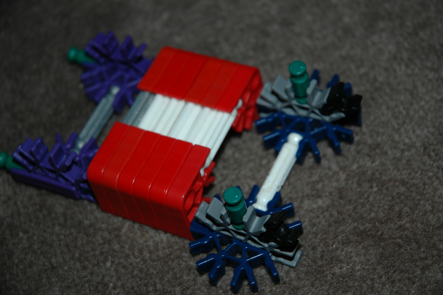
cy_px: 148
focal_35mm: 105
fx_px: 1291
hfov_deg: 19.5
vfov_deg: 13.0
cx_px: 222
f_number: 4.5
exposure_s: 1/60
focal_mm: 70
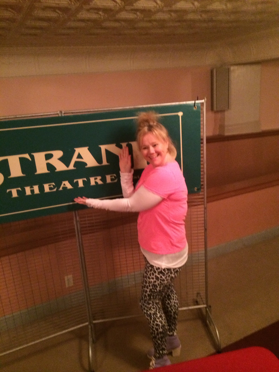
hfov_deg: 46.8
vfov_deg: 60.0
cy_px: 186
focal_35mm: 30
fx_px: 322
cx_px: 140
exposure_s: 1/15
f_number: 2.2
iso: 400
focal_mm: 4.12
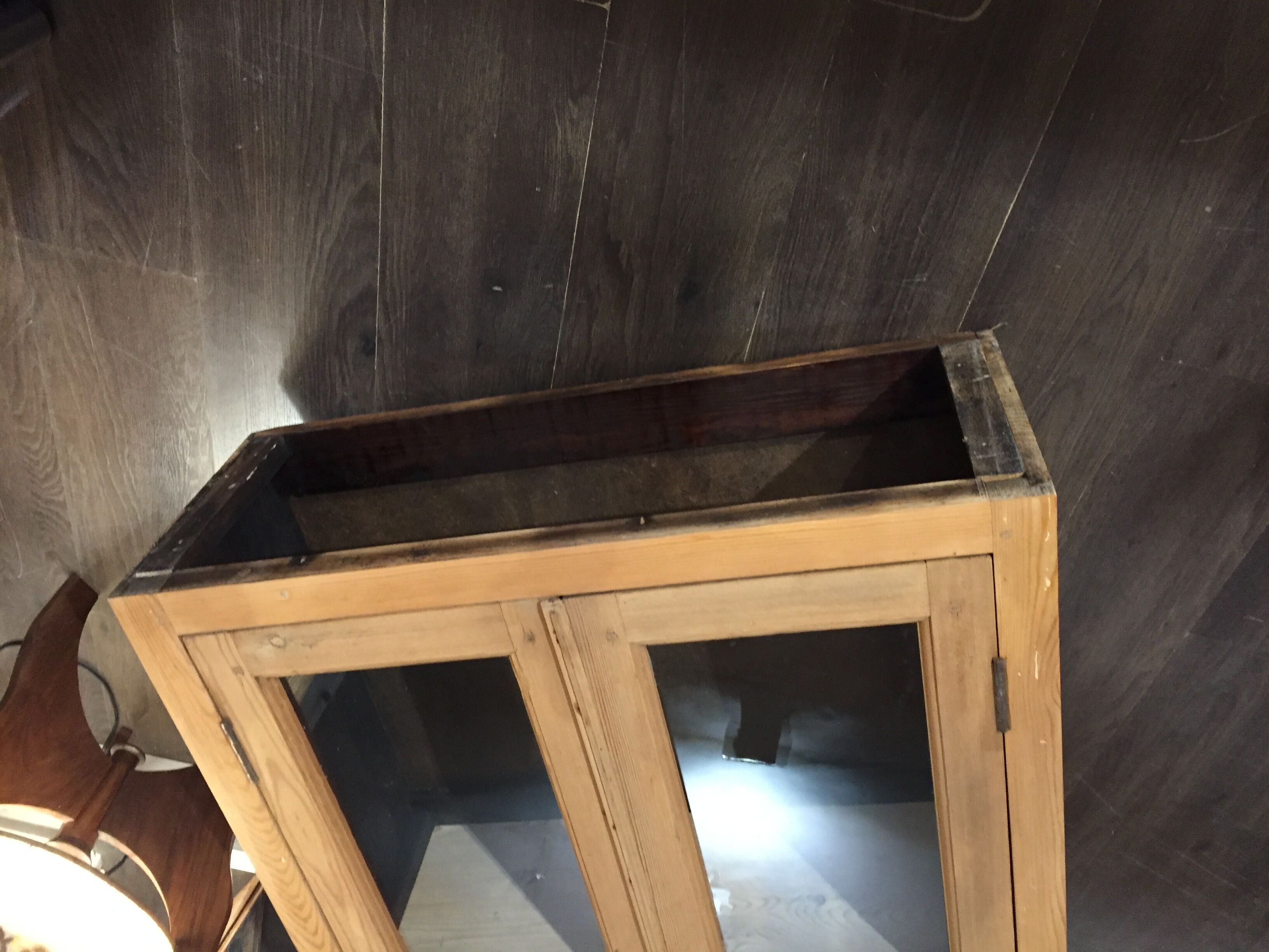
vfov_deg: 48.2
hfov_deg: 61.7
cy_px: 476
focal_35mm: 29
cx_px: 634
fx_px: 1063
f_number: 2.2
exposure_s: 1/17
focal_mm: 4.15
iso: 250
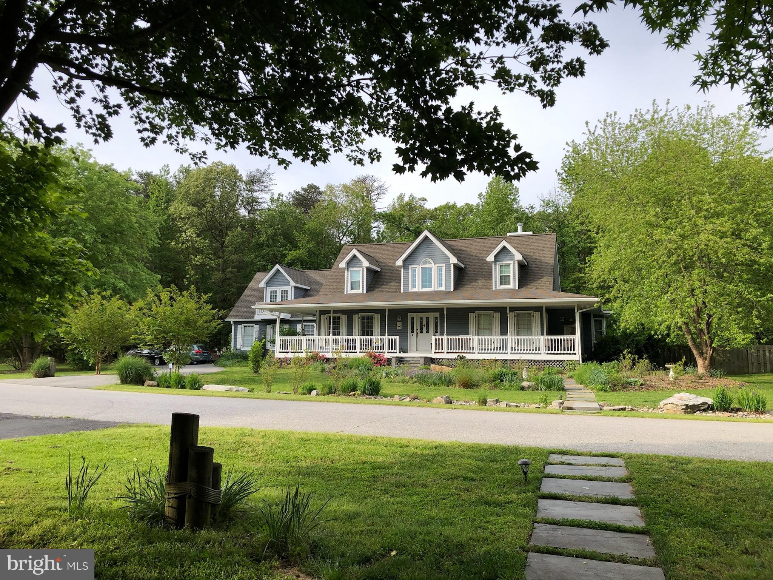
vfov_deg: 49.7
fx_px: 625
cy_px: 290
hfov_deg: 63.4
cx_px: 386
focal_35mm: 28
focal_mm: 4
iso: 20
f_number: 1.8
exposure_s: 1/800
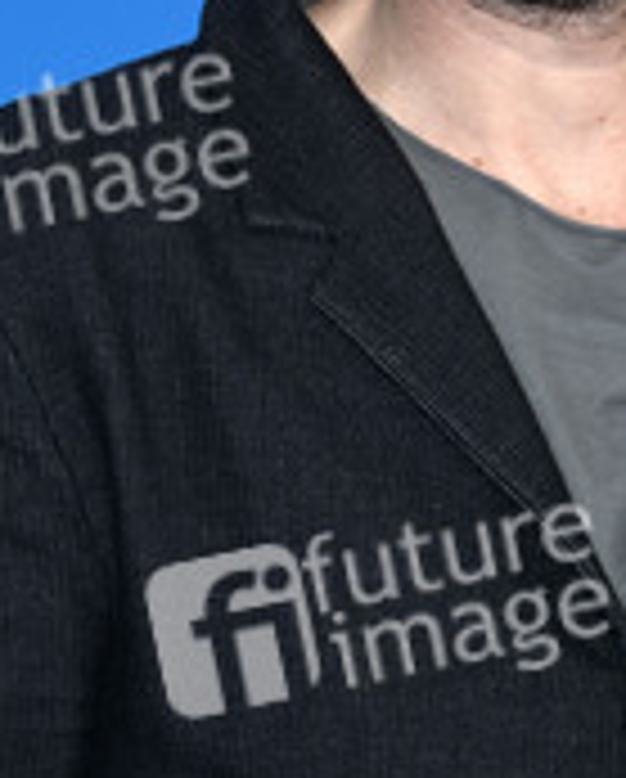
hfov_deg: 4.2
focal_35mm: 368
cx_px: 509
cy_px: -63
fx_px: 8500
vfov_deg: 5.2
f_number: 5.6
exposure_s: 1/250
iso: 800
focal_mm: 170
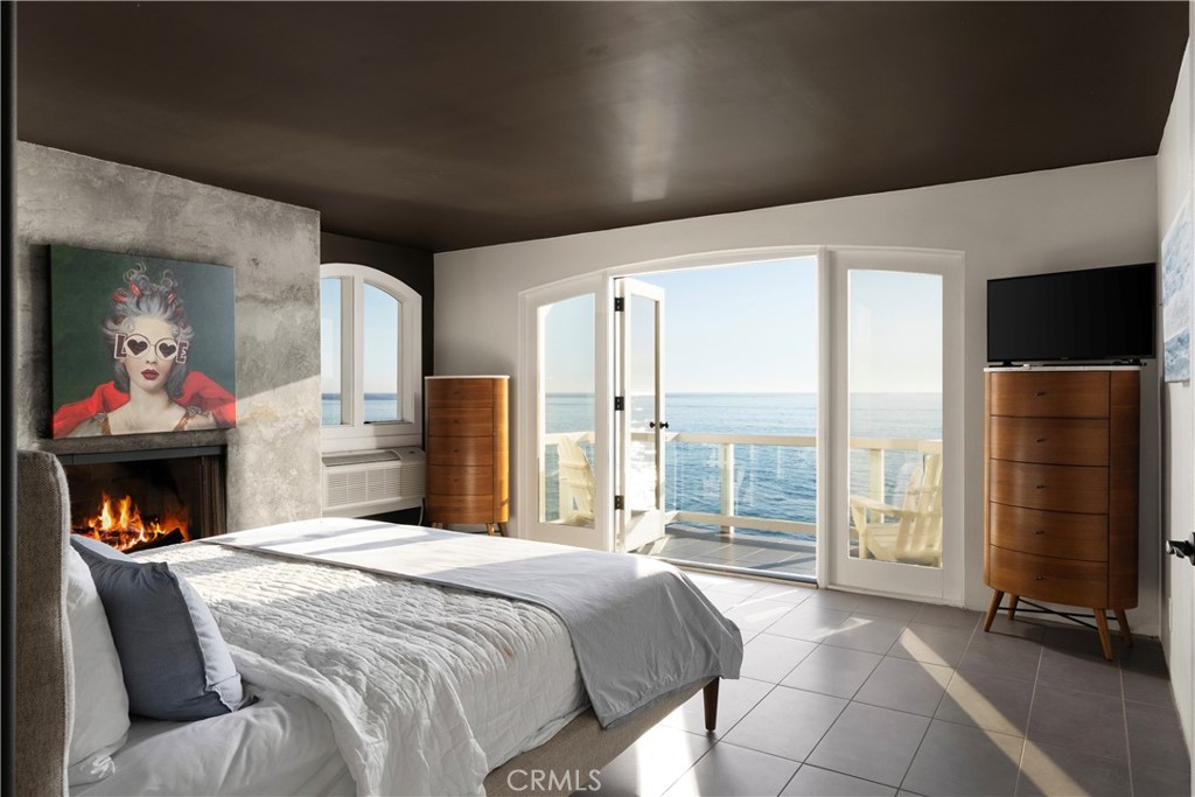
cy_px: 398
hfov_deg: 78.6
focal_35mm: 22
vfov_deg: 57.2
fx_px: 730
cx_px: 598
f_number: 20
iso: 640
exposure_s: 1/15
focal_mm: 22
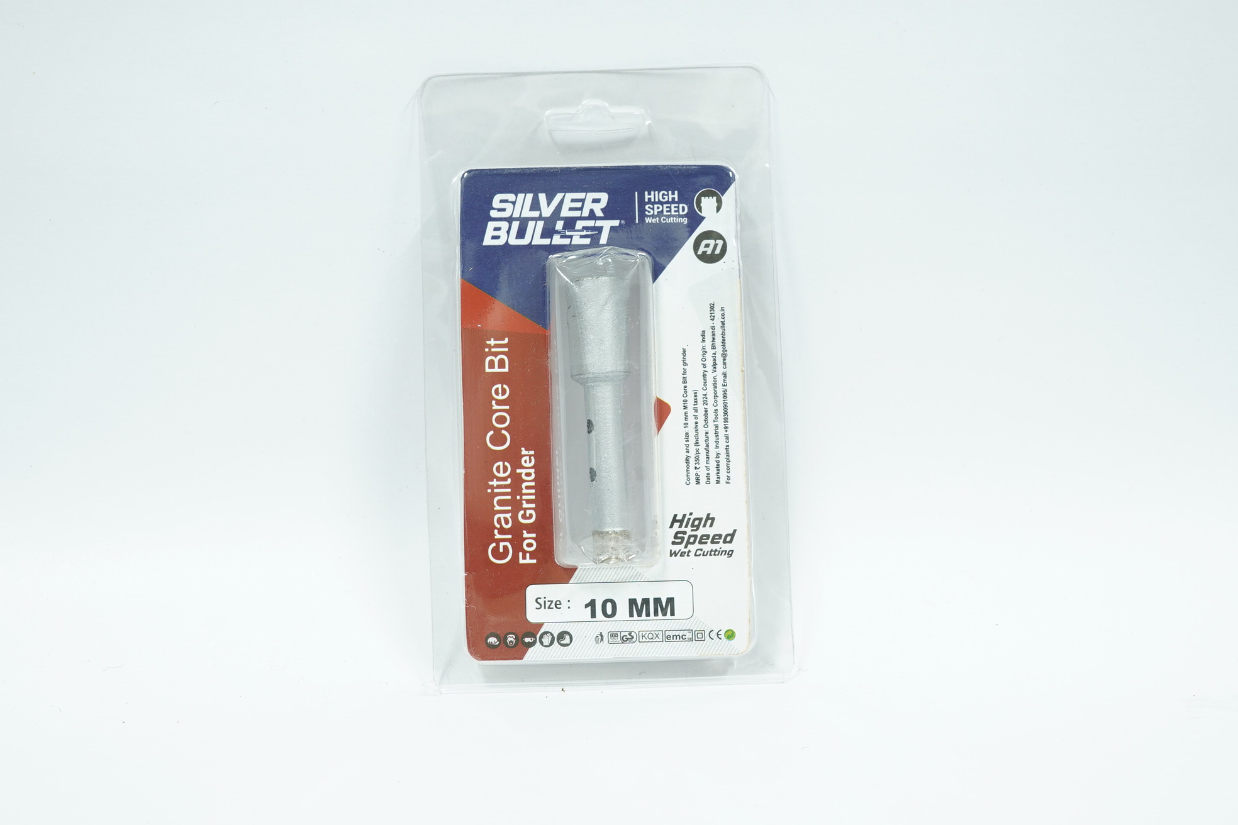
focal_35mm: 48
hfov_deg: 41.1
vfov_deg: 28.1
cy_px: 412
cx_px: 619
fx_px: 1651
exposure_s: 1/3
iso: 640
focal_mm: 32
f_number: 8
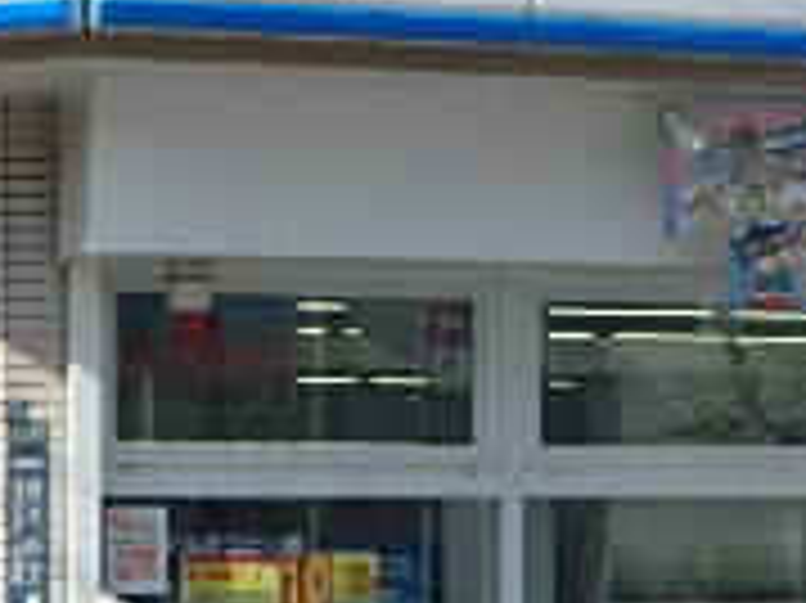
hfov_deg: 13.1
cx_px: 621
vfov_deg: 9.9
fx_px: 3490
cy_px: 436
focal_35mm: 150
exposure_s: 1/640
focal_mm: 7.5
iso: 125
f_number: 5.2
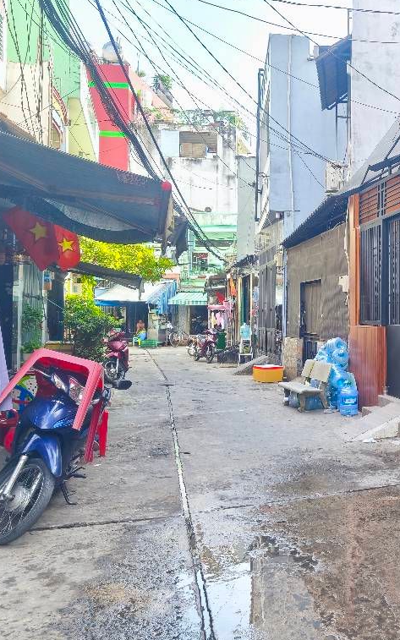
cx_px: 395
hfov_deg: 35.0
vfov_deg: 58.1
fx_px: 576
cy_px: 320
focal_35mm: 33
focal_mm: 5.35
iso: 80
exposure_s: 1/104
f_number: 1.7
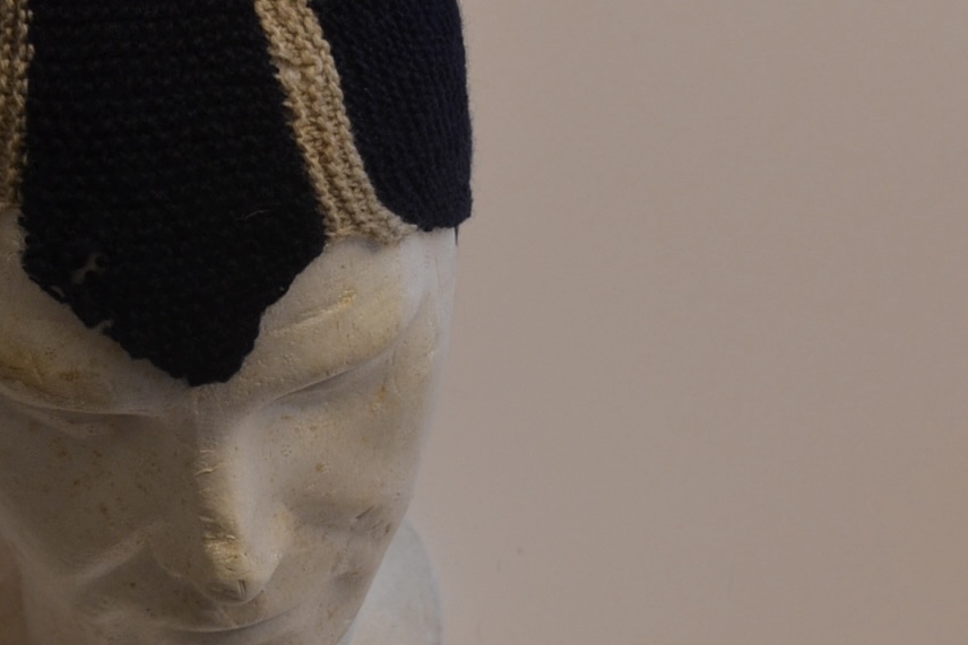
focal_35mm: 66
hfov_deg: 28.7
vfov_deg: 20.6
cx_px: 11
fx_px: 1775
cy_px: 286
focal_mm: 22
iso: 400
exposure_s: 1/40
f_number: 3.8
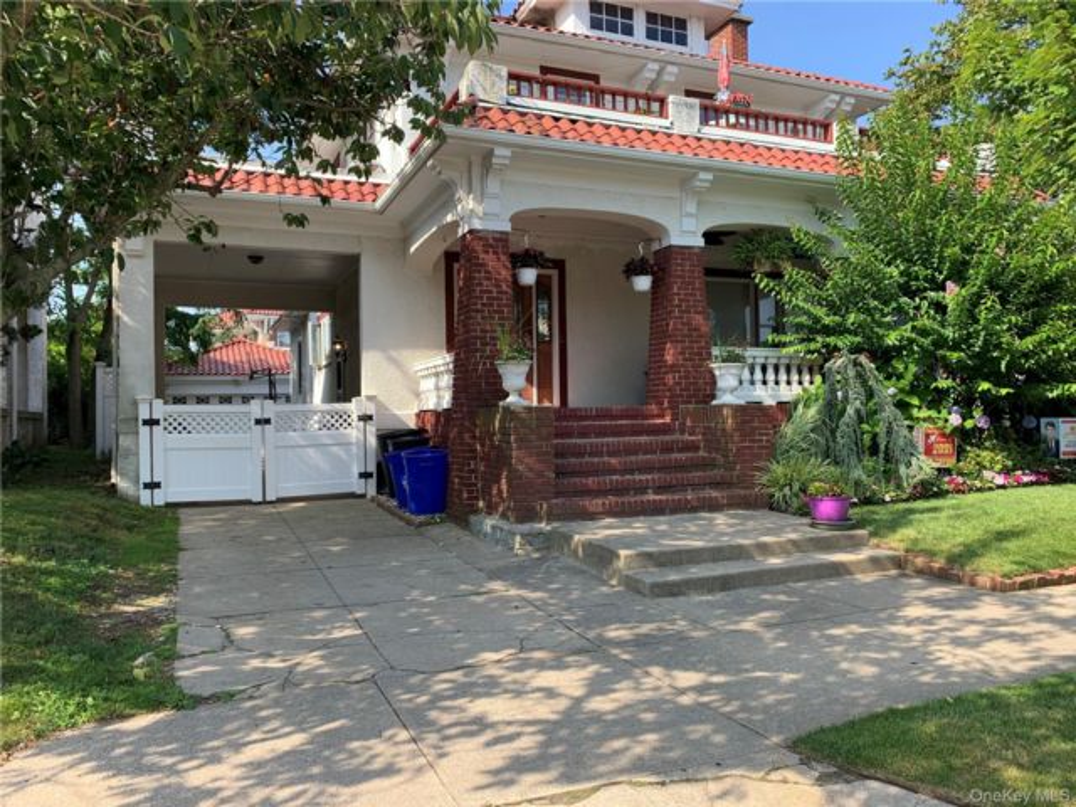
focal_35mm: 26
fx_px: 808
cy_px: 404
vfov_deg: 53.1
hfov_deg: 67.3
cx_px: 538
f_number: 1.8
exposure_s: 1/601
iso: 25
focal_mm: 4.25
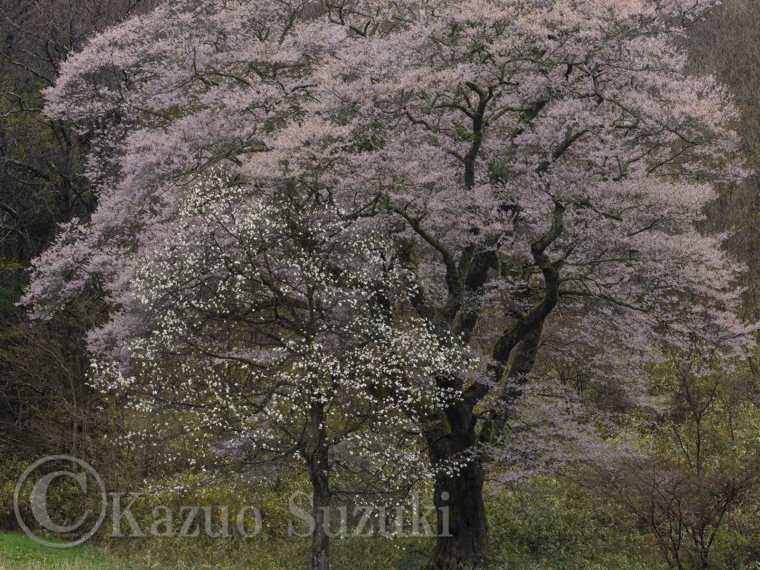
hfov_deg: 10.0
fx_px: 4347
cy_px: 285
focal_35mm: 198
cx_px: 380
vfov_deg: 7.5
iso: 1600
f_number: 22
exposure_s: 1/160
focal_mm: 250
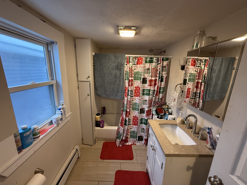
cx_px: 124
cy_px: 92
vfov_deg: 85.7
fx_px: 100
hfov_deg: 102.1
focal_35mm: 14
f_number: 2.2
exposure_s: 1/60
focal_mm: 2.22
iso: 320
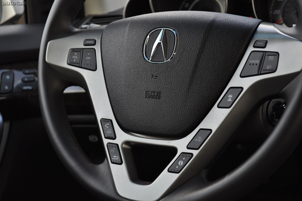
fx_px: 553
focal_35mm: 66
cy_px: 100
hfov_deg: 30.5
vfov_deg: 20.6
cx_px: 151
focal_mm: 44
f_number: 5.6
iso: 320
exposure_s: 1/125
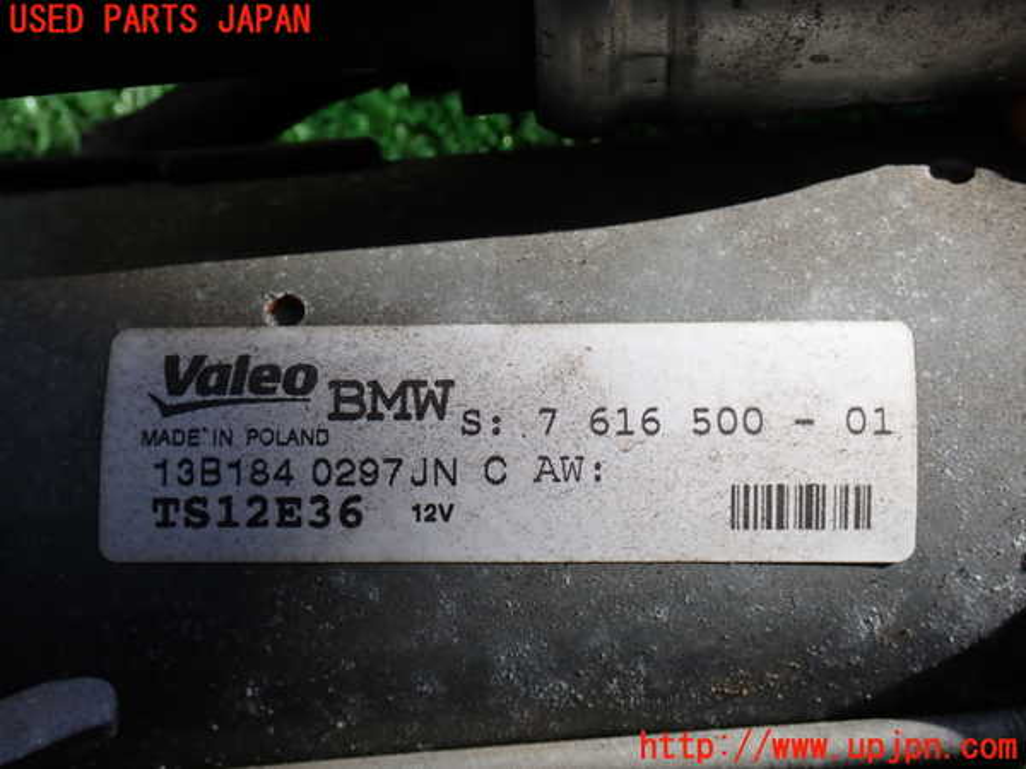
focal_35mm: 54
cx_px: 513
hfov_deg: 35.5
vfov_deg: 27.0
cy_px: 384
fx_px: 1601
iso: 100
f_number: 4.5
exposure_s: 1/320
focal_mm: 9.65
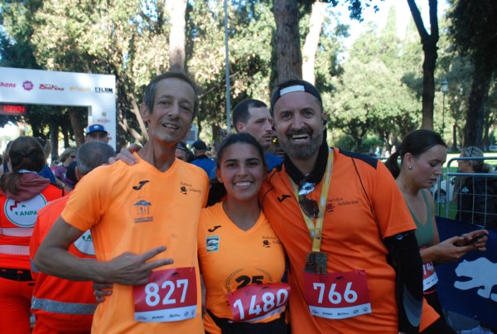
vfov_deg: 29.1
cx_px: 248
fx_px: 643
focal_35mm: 46
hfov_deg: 42.2
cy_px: 167
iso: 1000
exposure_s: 1/640
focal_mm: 31
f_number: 4.2
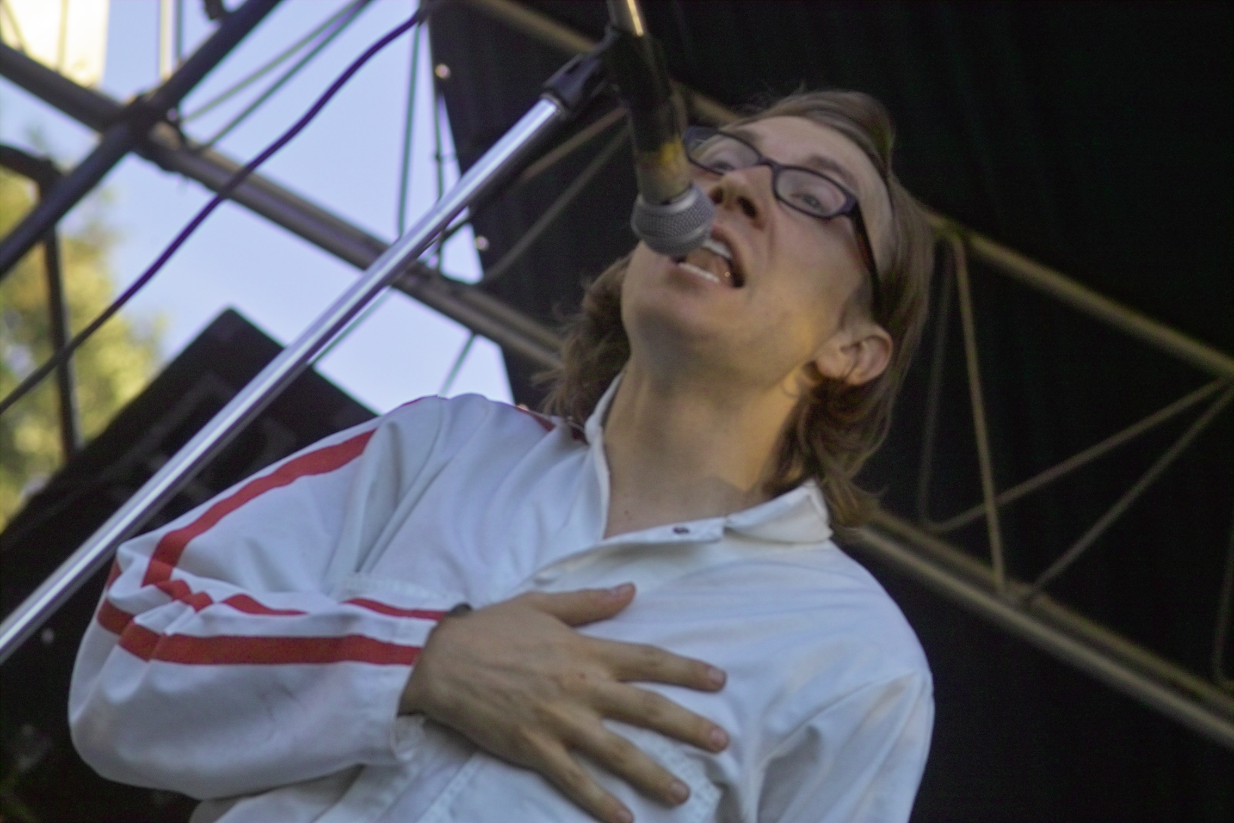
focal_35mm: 179
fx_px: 6135
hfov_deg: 11.5
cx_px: 617
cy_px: 412
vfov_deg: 7.7
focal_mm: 105
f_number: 4.5
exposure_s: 1/250
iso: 200
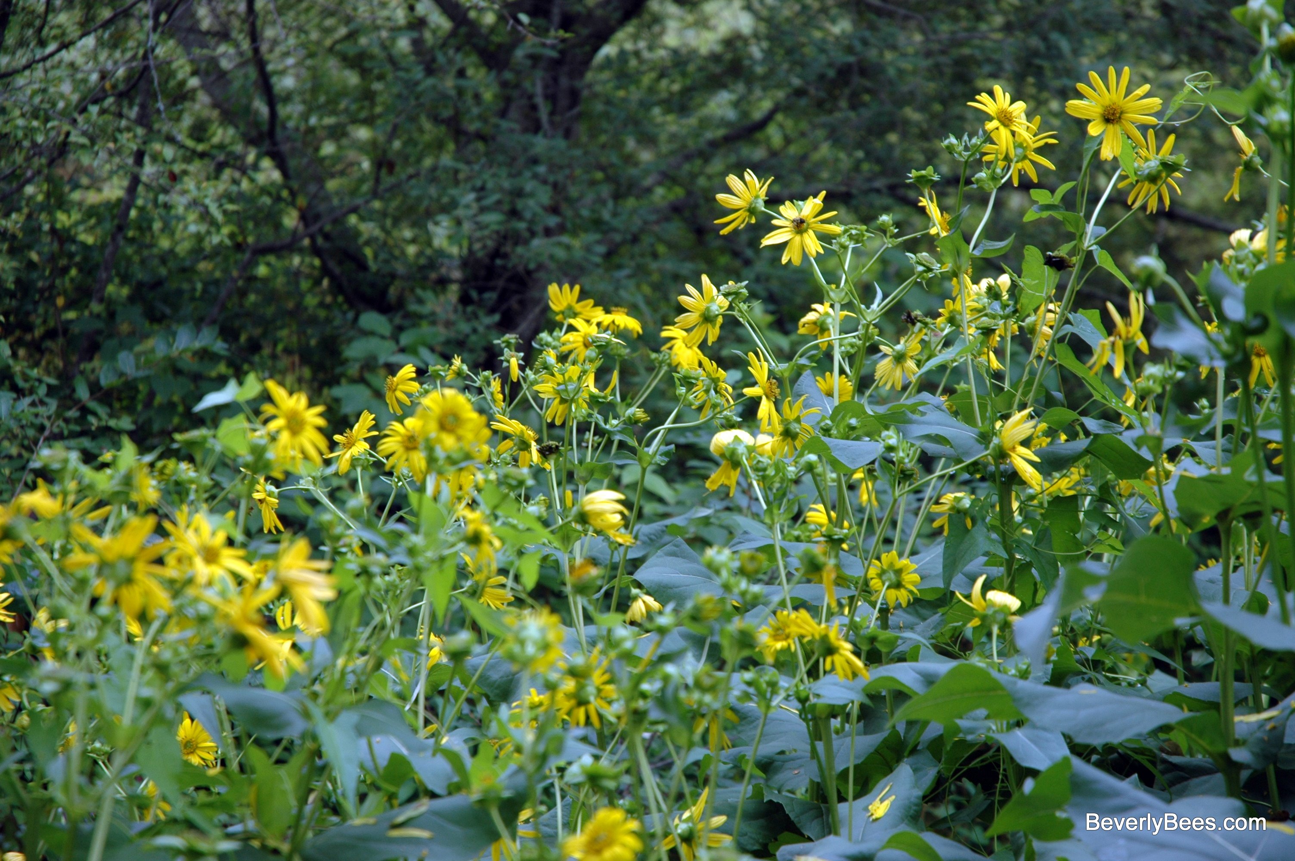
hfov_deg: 19.5
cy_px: 430
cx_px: 648
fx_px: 3774
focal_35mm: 105
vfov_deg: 13.0
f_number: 4.5
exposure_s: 1/160
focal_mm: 70
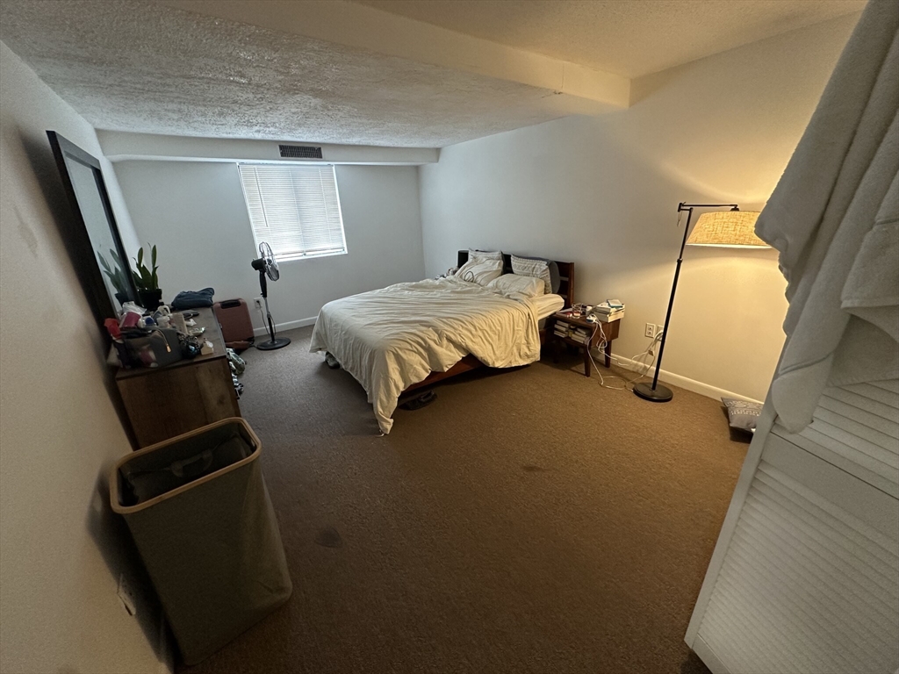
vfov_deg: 85.7
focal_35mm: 14
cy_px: 337
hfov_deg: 102.1
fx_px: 364
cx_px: 450
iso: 250
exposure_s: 1/60
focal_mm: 2.22
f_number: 2.2
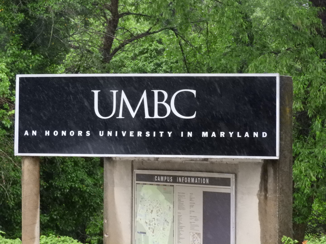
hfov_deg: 13.2
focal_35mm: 150
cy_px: 122
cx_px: 163
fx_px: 1413
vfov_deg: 9.9
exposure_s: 1/250
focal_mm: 26.9
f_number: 5.2
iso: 1600
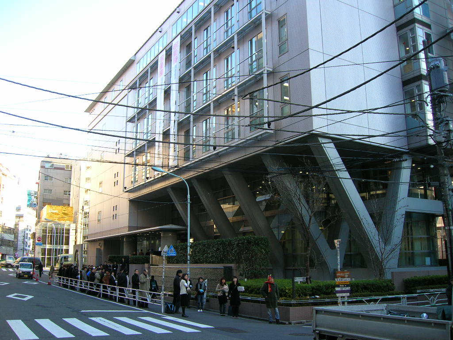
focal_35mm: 34
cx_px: 226
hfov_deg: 54.0
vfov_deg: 41.8
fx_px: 445
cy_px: 170
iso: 50
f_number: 2.9
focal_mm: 5.7
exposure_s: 1/54.3
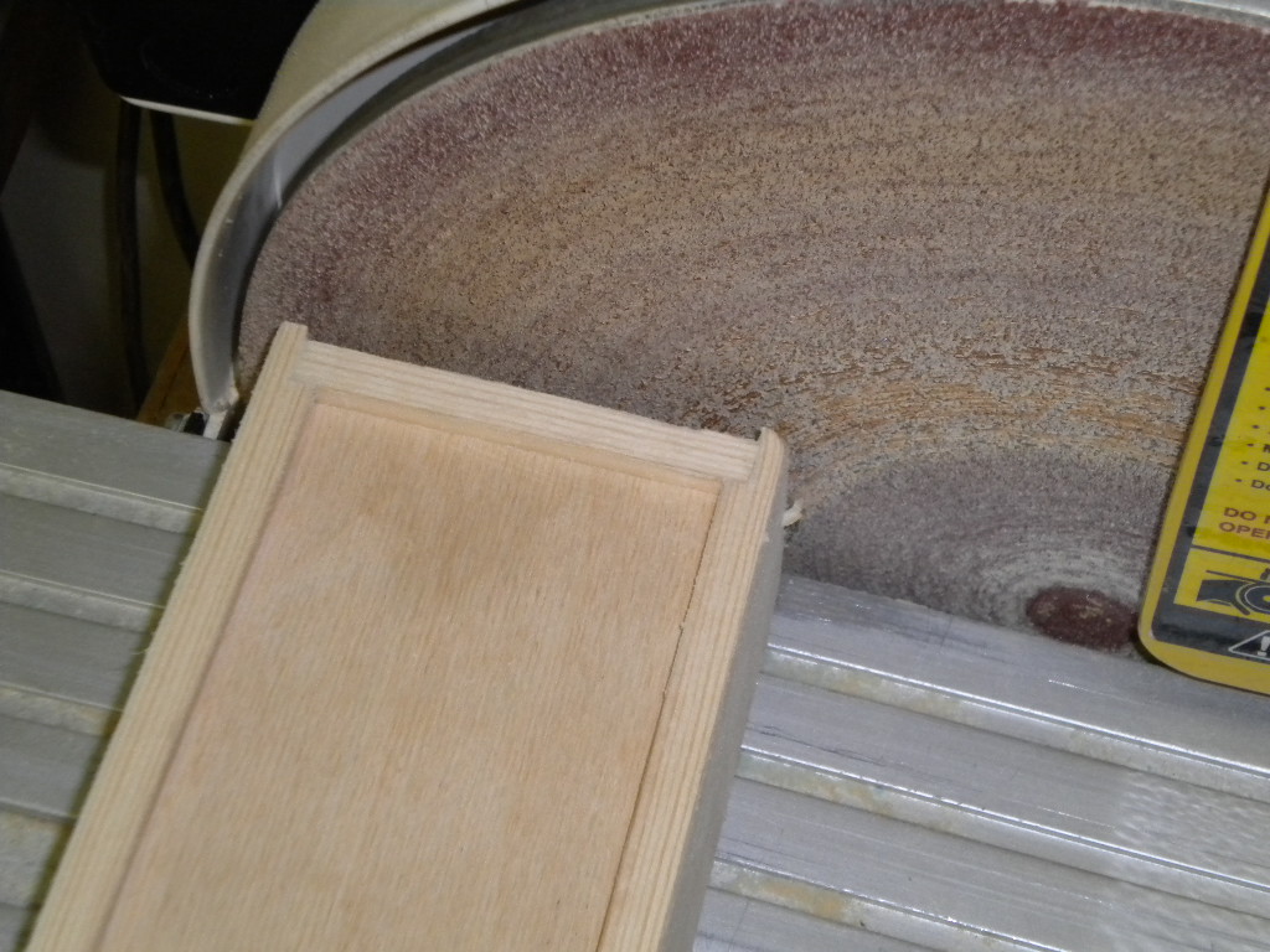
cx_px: 635
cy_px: 476
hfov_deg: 24.7
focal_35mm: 79
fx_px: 2898
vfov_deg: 18.7
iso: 400
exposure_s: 1/60
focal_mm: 14.3
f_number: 5.1
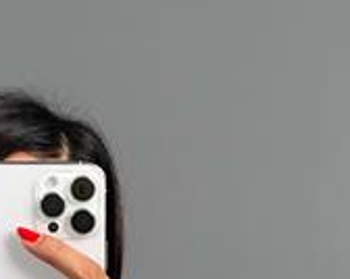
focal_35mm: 131
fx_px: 1355
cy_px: 481
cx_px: 72
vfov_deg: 11.1
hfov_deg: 14.6
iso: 80
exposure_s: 1/121
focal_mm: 6.86
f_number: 1.78
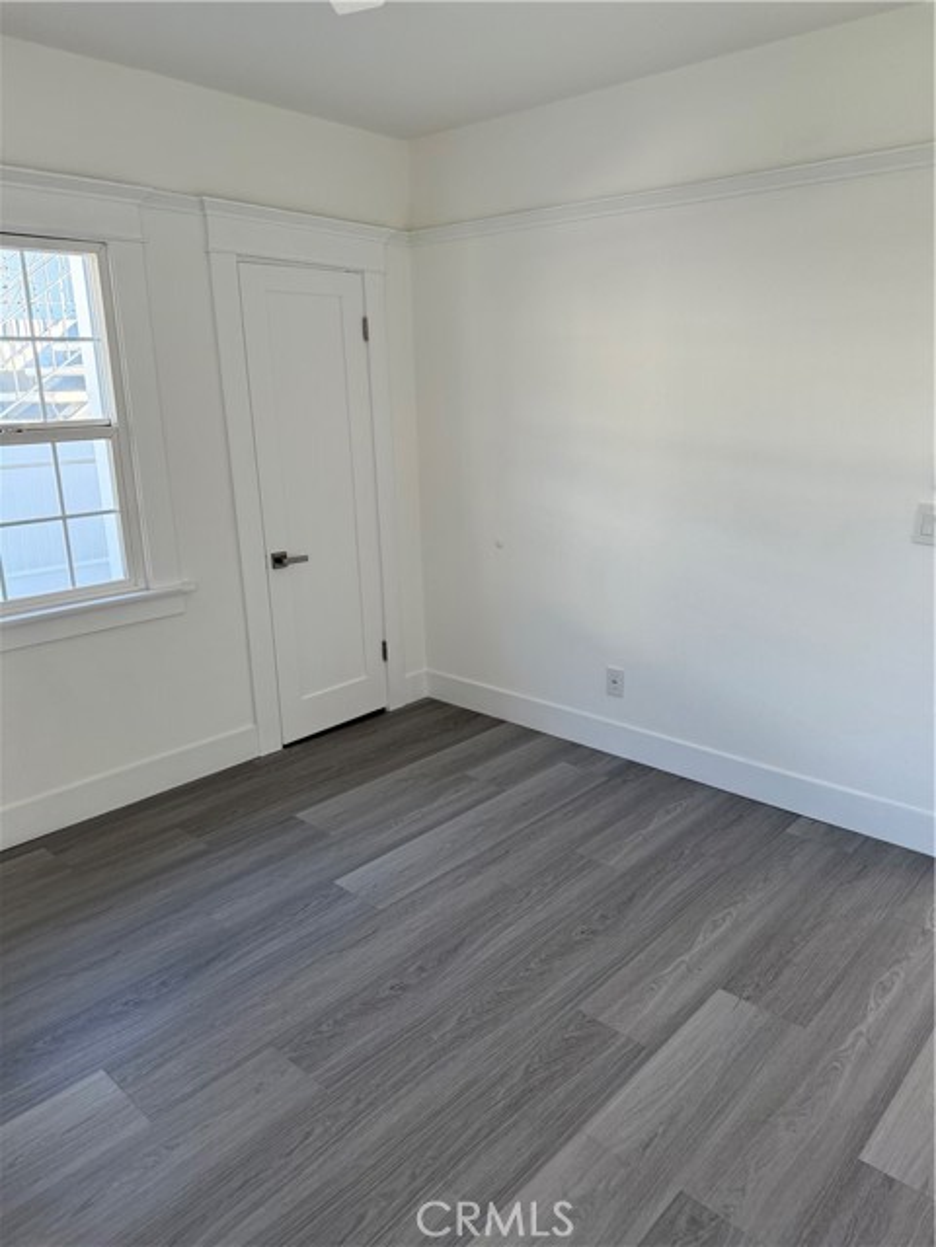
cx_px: 468
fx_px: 865
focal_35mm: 24
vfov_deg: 71.6
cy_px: 624
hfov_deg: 56.8
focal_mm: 6.76
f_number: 1.78
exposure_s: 1/234
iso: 125
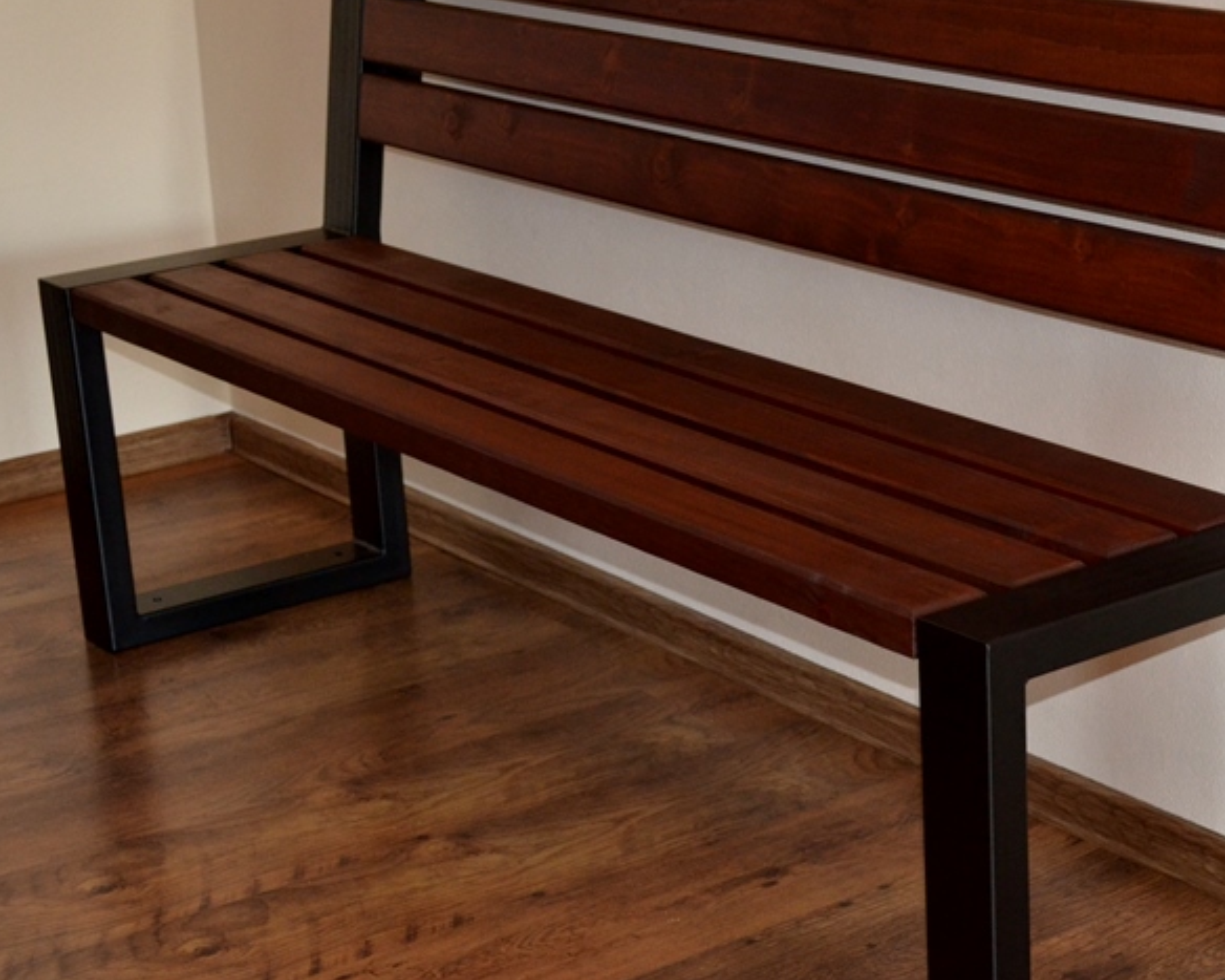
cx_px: 797
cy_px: 559
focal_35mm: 79
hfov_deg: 24.1
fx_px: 2864
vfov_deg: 19.4
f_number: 4.8
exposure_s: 1/30
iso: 800
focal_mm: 32
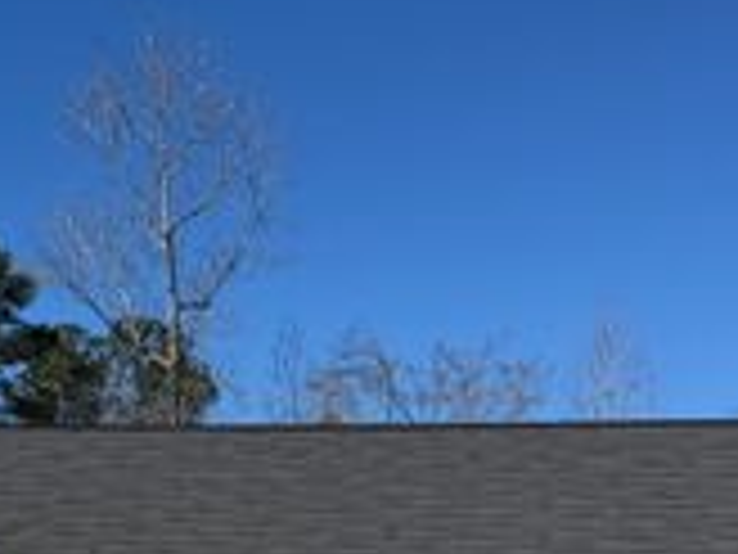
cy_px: 700
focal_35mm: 73
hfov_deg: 26.4
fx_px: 1556
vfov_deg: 18.8
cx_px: 207
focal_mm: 6.76
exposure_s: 1/7353
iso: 80
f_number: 1.78
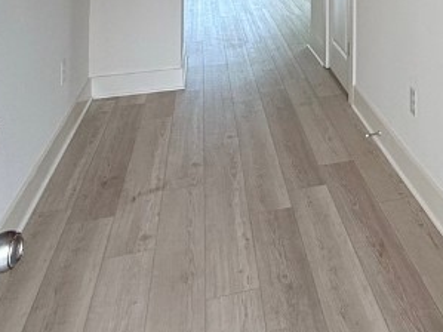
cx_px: 443
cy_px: -132
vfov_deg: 24.9
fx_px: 614
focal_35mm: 48
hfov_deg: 35.8
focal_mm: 2.22
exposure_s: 1/129
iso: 64
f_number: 2.2
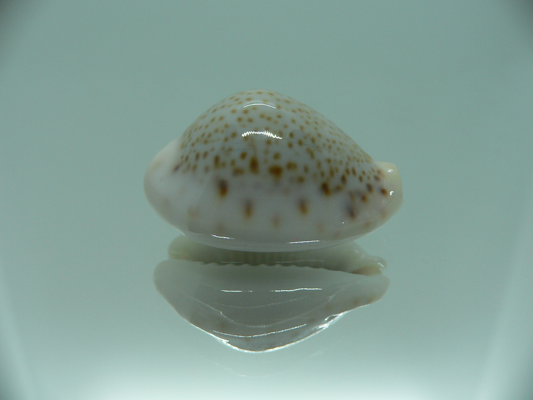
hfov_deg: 52.6
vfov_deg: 40.7
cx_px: 266
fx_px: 539
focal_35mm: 35
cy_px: 200
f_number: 2.8
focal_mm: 4.6
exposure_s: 1/80
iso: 80
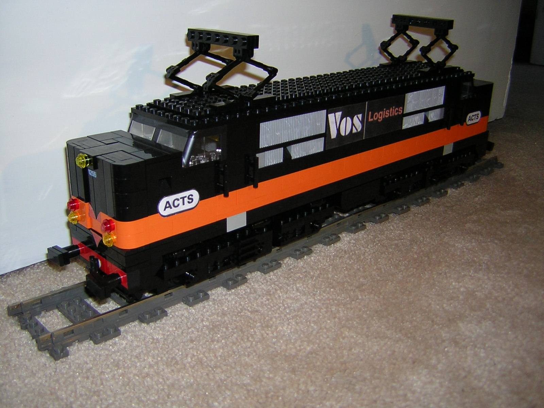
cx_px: 272
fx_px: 566
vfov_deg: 39.7
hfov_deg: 51.4
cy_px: 204
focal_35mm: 36
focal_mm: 4.7
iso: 50
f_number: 2.6
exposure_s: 1/60.1
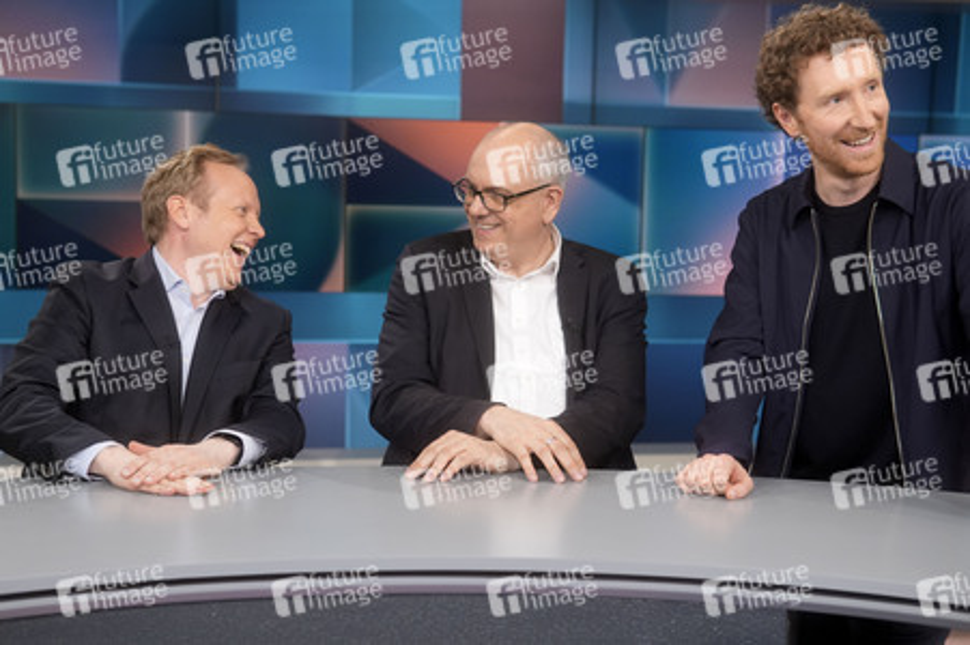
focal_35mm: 45
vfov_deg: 29.8
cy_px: 322
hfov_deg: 43.6
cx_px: 485
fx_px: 1212
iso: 640
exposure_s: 1/100
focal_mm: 30
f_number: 2.2
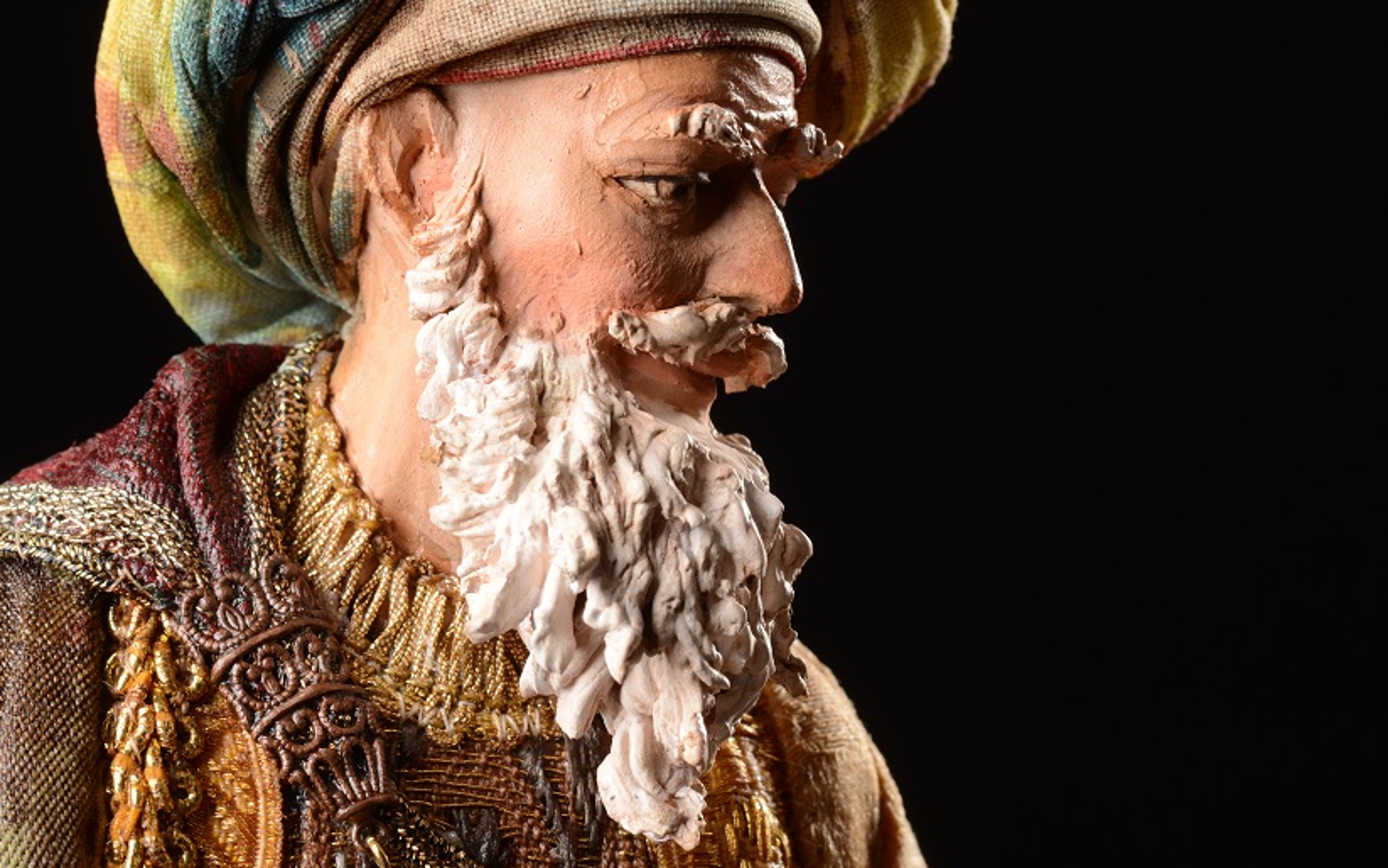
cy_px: 336
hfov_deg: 16.0
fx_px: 4919
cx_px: 558
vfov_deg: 10.1
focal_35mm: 130
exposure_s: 1/100
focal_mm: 105
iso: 200
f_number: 20
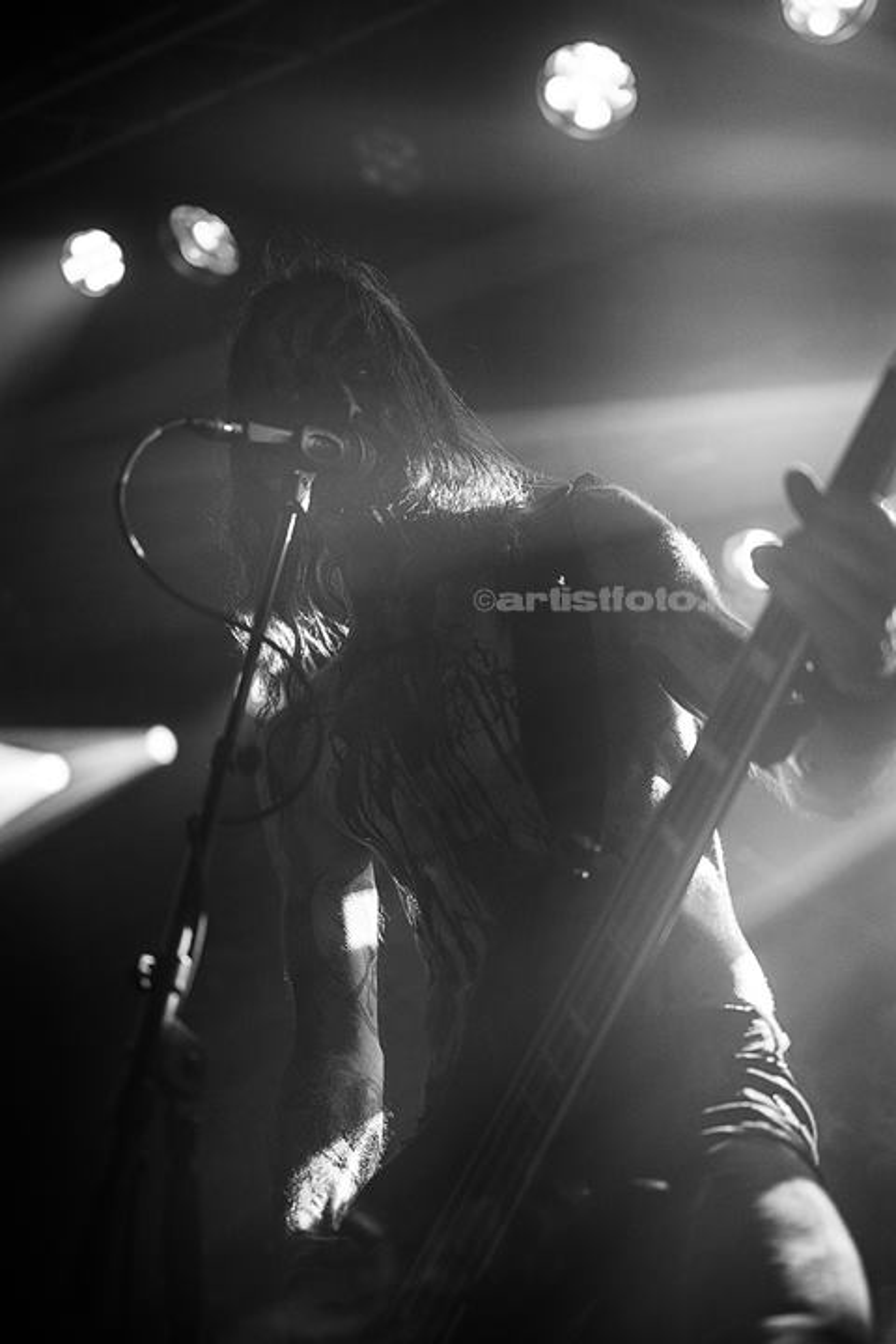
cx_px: 448
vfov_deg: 39.6
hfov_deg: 27.0
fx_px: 1867
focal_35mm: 50
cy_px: 672
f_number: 1.8
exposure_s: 1/400
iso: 1250
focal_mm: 50
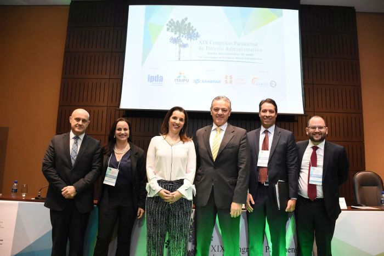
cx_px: 192
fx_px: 288
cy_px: 128
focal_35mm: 27
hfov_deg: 67.4
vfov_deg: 47.9
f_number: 4
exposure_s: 1/125
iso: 3200
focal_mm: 18
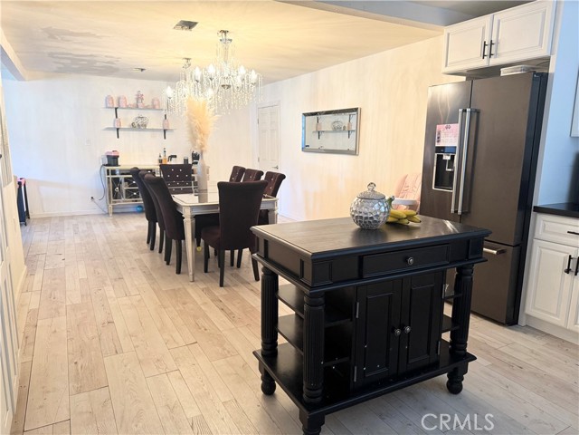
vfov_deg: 56.8
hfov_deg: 71.6
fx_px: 401
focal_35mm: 24
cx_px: 290
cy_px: 218
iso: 250
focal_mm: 6.76
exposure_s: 1/60
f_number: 1.78
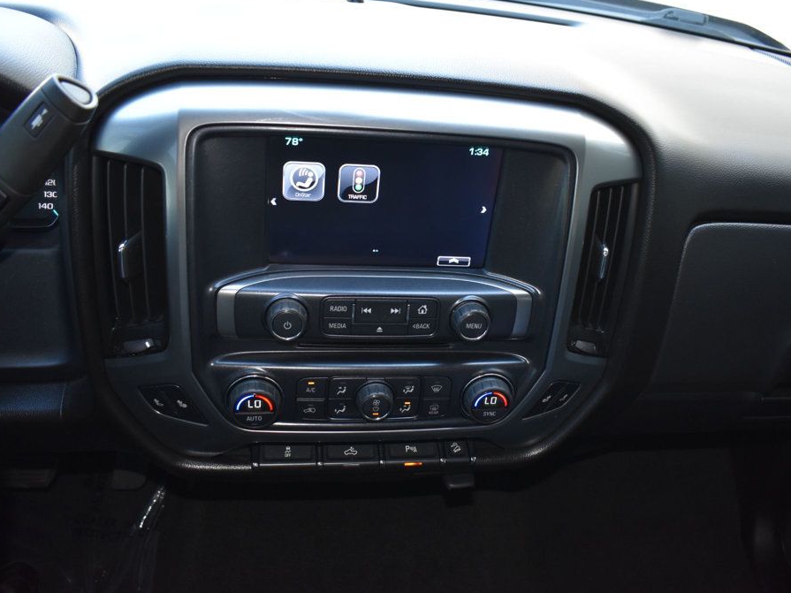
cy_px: 297
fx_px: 754
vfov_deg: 42.9
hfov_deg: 55.2
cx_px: 440
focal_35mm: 33
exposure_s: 1/80
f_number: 4.5
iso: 800
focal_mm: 20
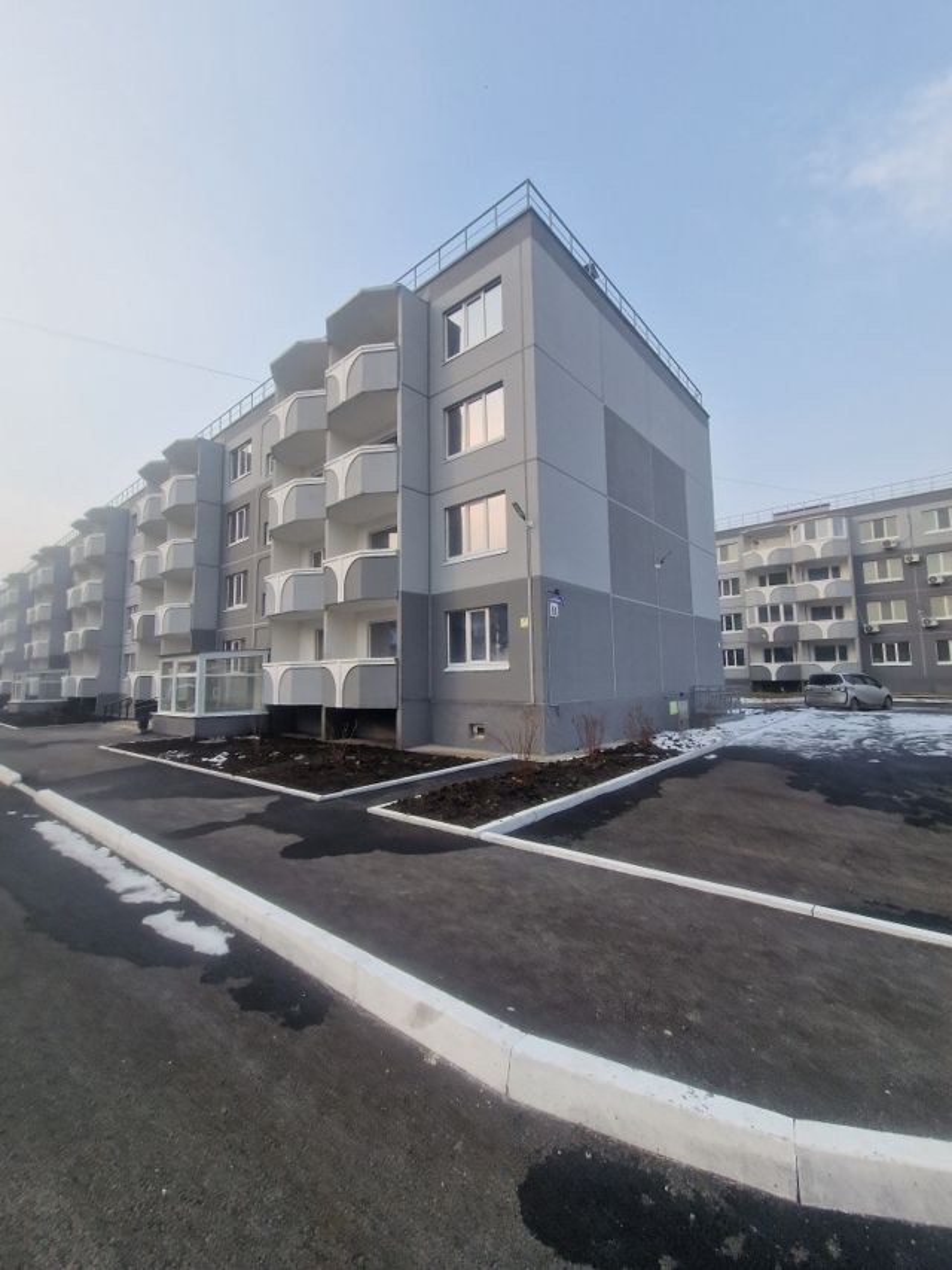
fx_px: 477
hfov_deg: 89.9
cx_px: 476
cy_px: 635
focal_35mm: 13
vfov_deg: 106.2
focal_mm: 2.2
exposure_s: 1/1040
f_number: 2.2
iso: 50
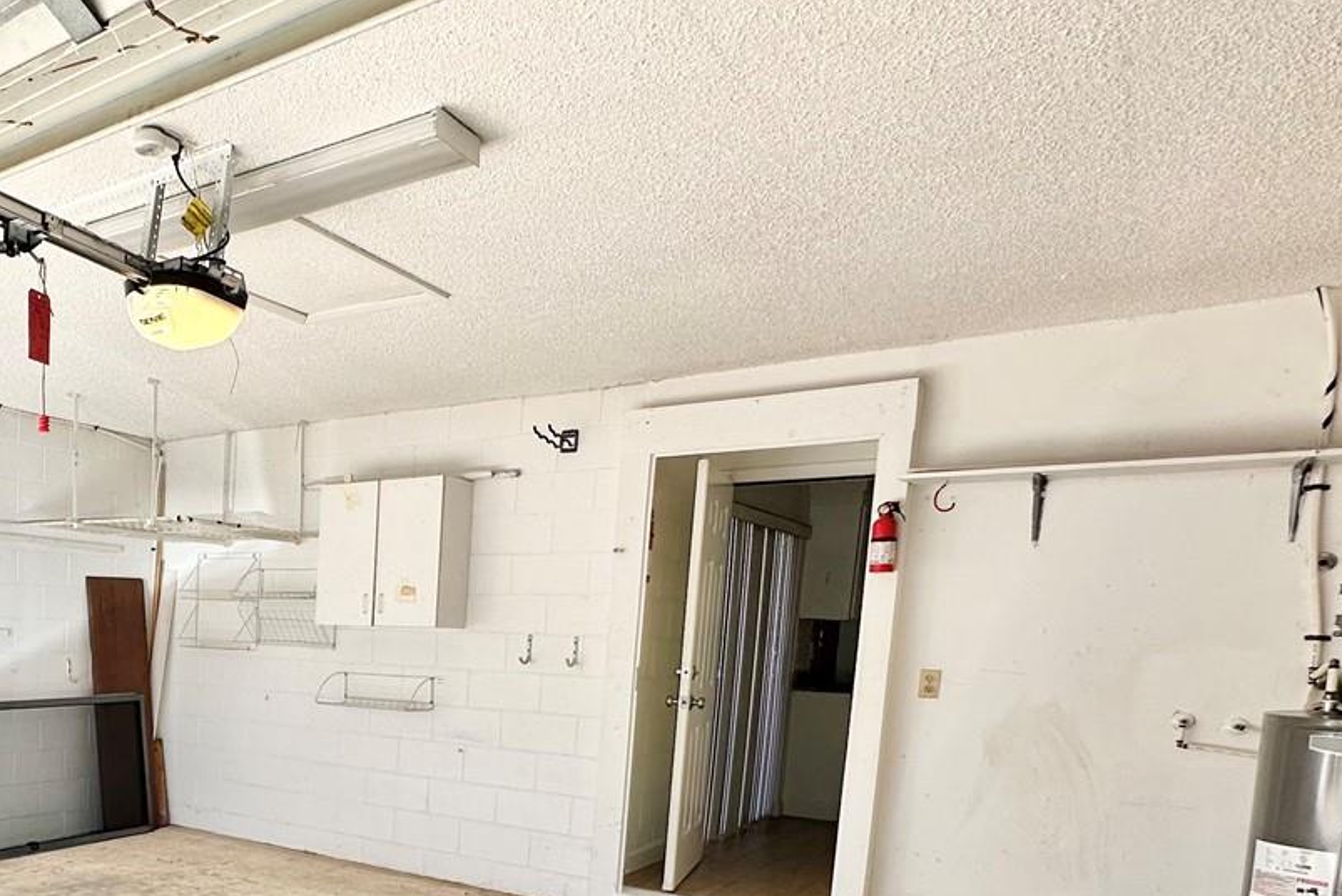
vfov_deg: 42.4
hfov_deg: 56.6
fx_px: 1081
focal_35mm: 29
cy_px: 754
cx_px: 184
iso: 40
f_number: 2.2
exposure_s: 1/291
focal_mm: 2.22
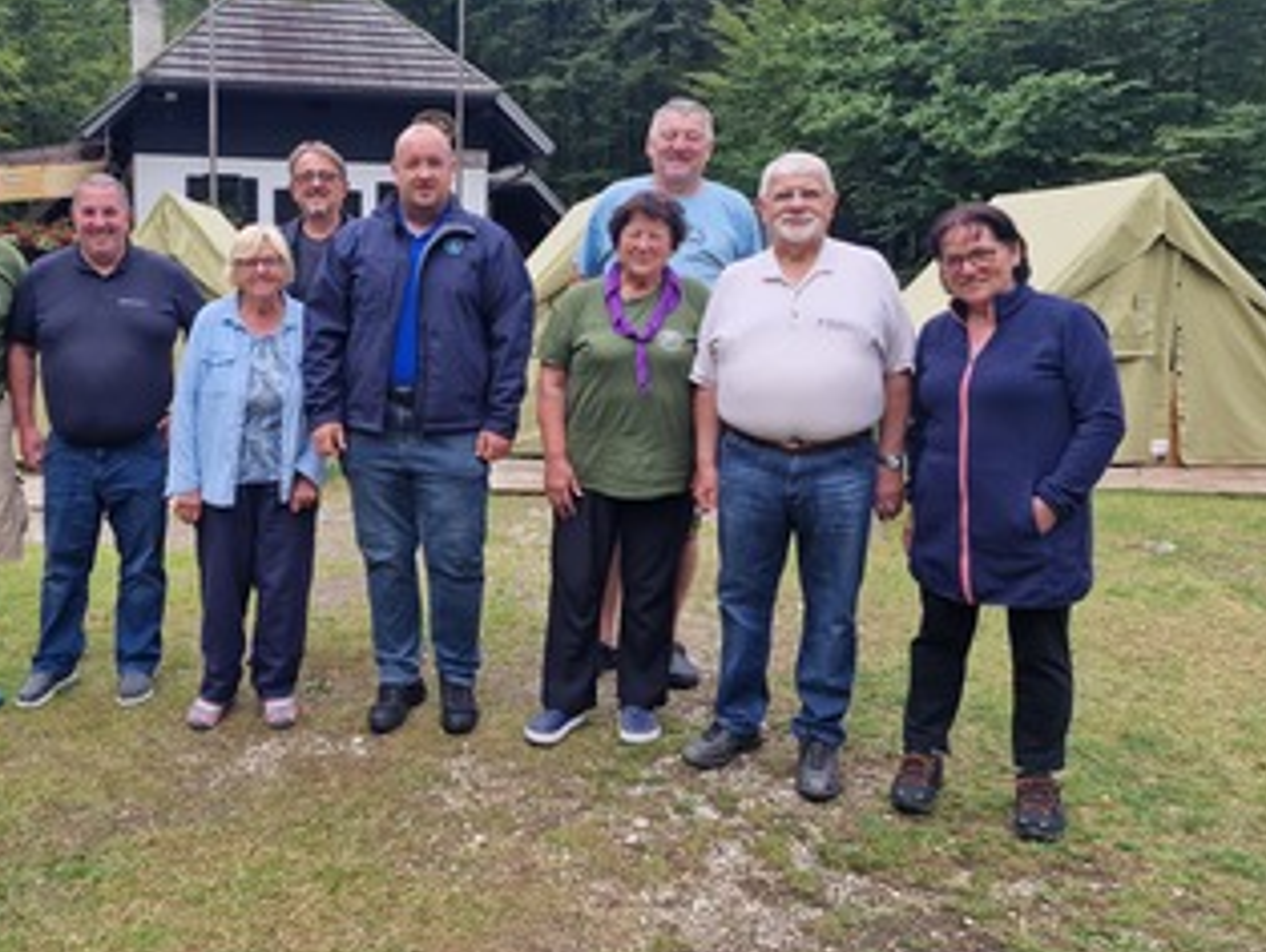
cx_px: 399
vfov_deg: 42.8
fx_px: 1208
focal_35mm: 33
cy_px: 387
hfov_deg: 54.0
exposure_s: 1/279
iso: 50
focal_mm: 6.4
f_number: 1.8
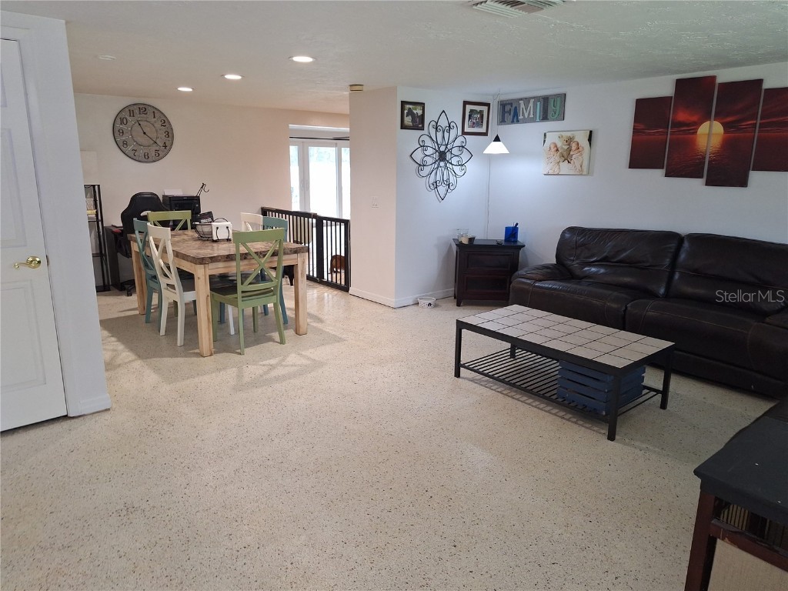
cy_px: 296
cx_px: 394
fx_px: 524
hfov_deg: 73.9
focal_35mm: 23
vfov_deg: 58.9
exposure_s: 1/40
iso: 160
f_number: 1.8
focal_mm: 5.54
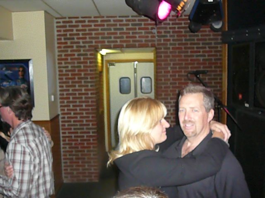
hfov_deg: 52.6
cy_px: 99
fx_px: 268
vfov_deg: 40.7
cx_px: 132
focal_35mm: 35
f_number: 2.8
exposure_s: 1/30
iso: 800
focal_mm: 5.2
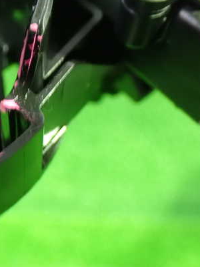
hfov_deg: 24.6
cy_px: 147
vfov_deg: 33.8
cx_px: 4
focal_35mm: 57
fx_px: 439
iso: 1600
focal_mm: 6.83
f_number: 2.7
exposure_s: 1/13
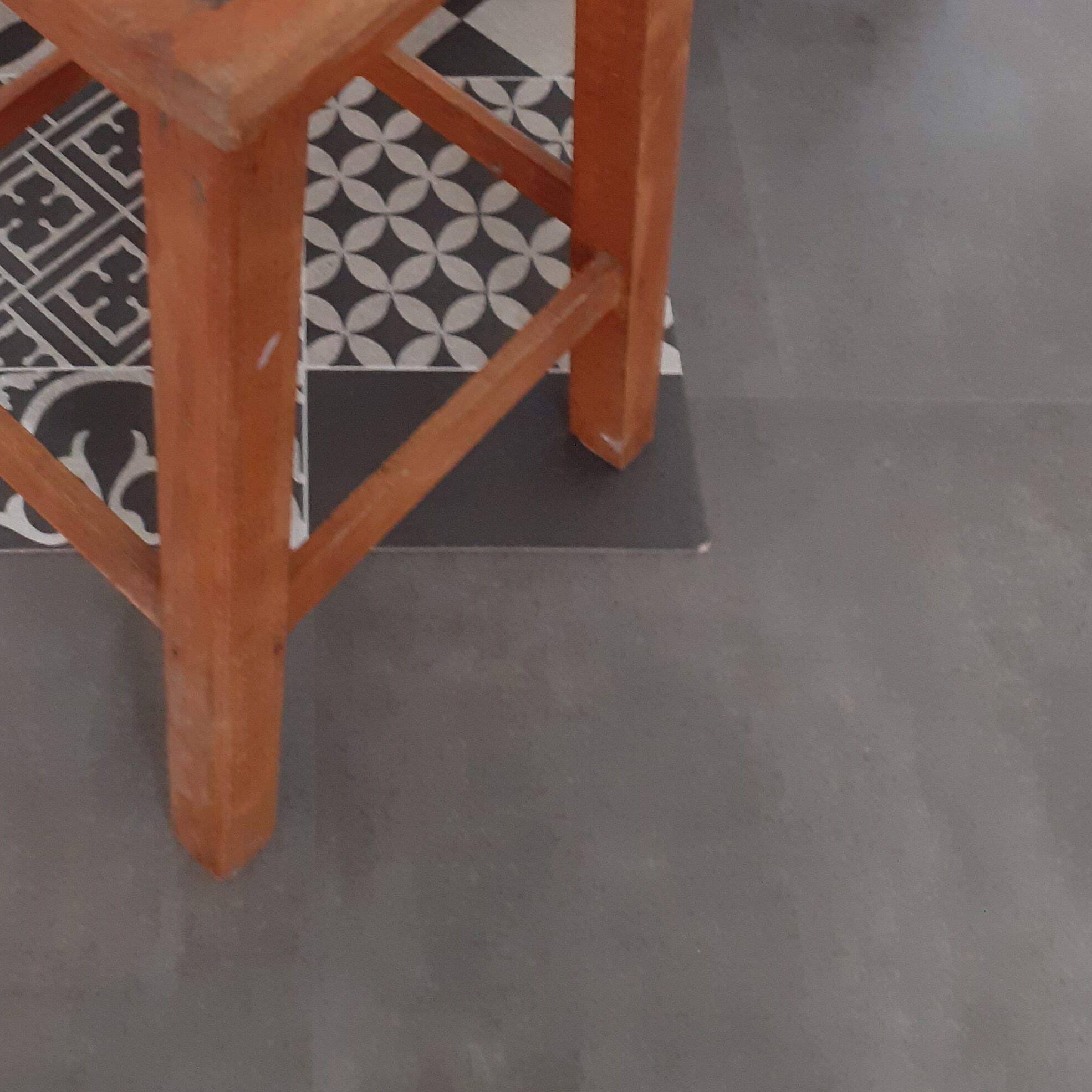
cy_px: 78
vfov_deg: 32.1
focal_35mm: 50
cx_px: 330
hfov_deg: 33.6
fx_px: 1785
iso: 250
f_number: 1.9
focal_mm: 3.6
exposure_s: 1/33
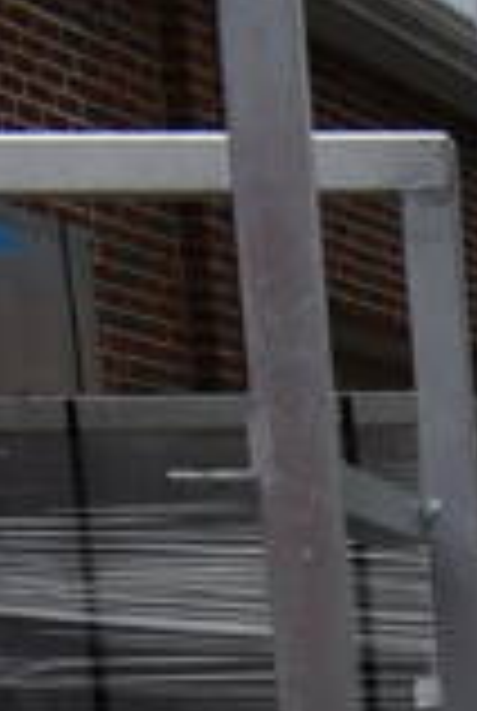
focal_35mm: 173
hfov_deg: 7.4
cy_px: 1901
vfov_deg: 9.9
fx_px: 3423
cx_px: 1215
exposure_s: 1/250
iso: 100
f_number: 8
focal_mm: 20
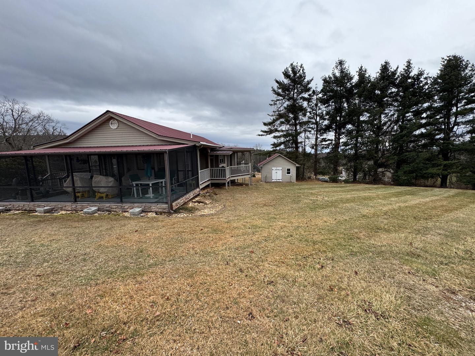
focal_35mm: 14
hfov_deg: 102.1
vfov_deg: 85.7
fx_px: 192
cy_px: 178
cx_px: 238
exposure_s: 1/438
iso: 40
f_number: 2.2
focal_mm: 2.22
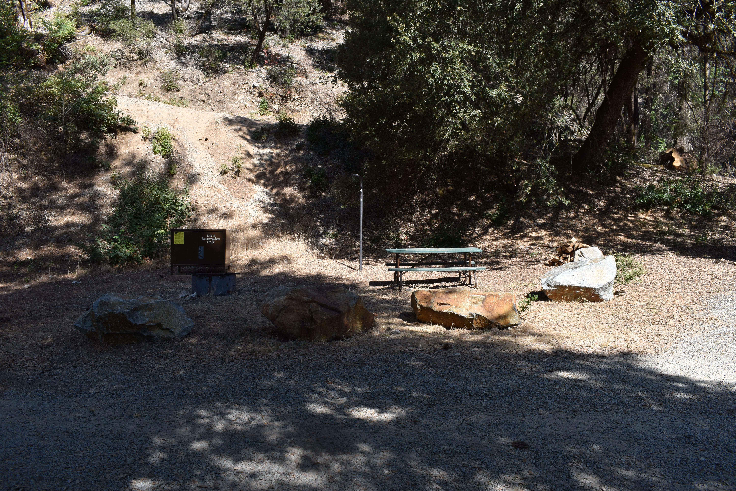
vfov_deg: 43.6
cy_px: 246
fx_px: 613
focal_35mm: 30
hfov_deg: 61.9
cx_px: 368
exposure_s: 1/250
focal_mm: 20
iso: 160
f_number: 8
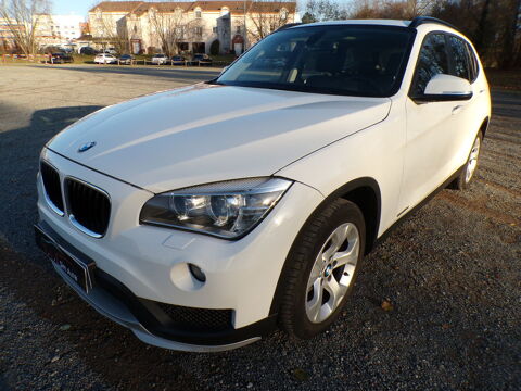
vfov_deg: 56.8
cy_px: 196
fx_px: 361
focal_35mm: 24
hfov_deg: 71.6
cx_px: 260
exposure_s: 1/180
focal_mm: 4.3
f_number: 5.8
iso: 100
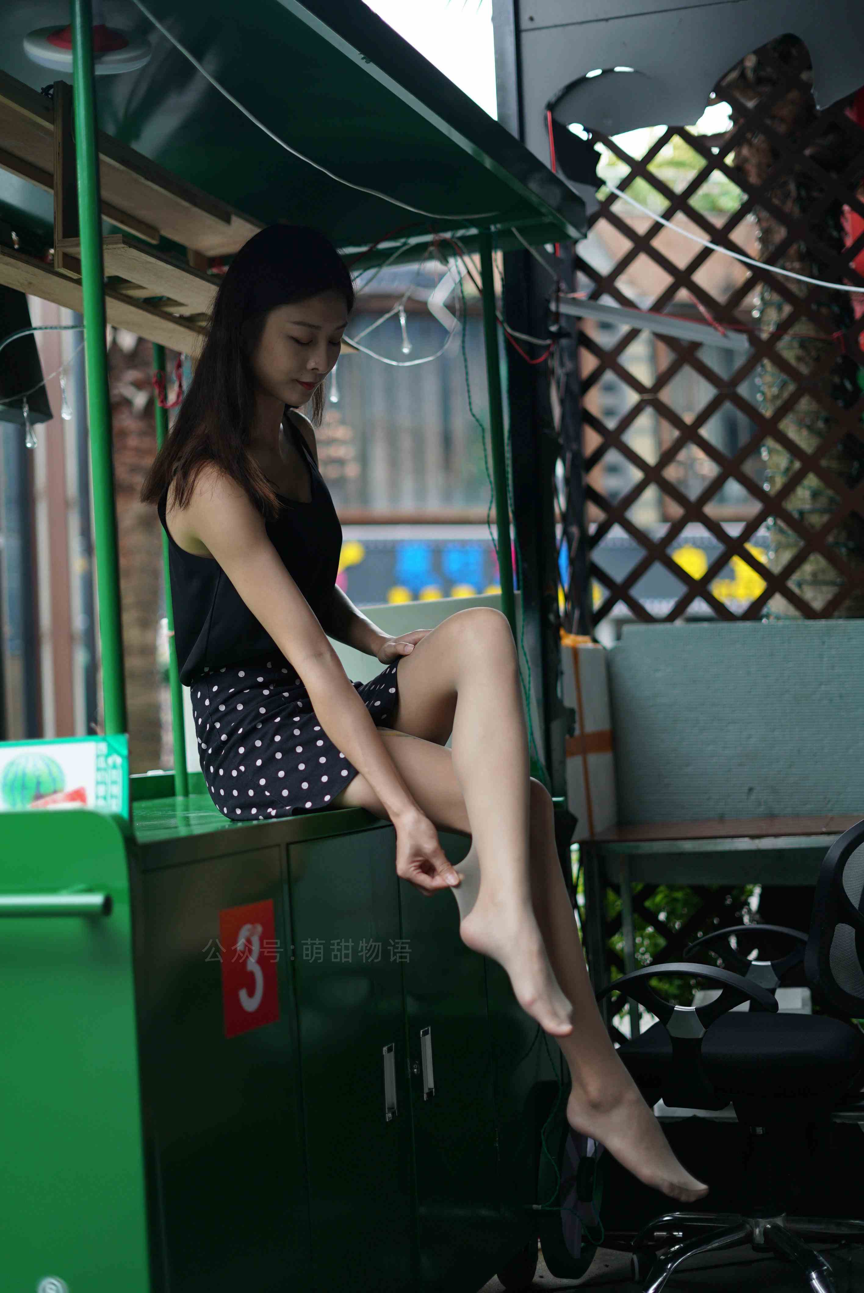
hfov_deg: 27.0
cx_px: 432
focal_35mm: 50
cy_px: 646
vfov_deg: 39.6
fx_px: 1798
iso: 200
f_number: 1.8
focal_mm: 50
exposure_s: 1/400
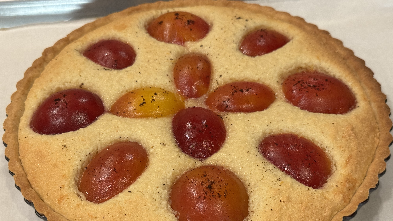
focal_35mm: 53
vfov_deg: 22.5
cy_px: 148
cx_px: 198
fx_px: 552
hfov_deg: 39.2
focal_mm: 6.76
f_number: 1.78
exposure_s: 1/60
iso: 200
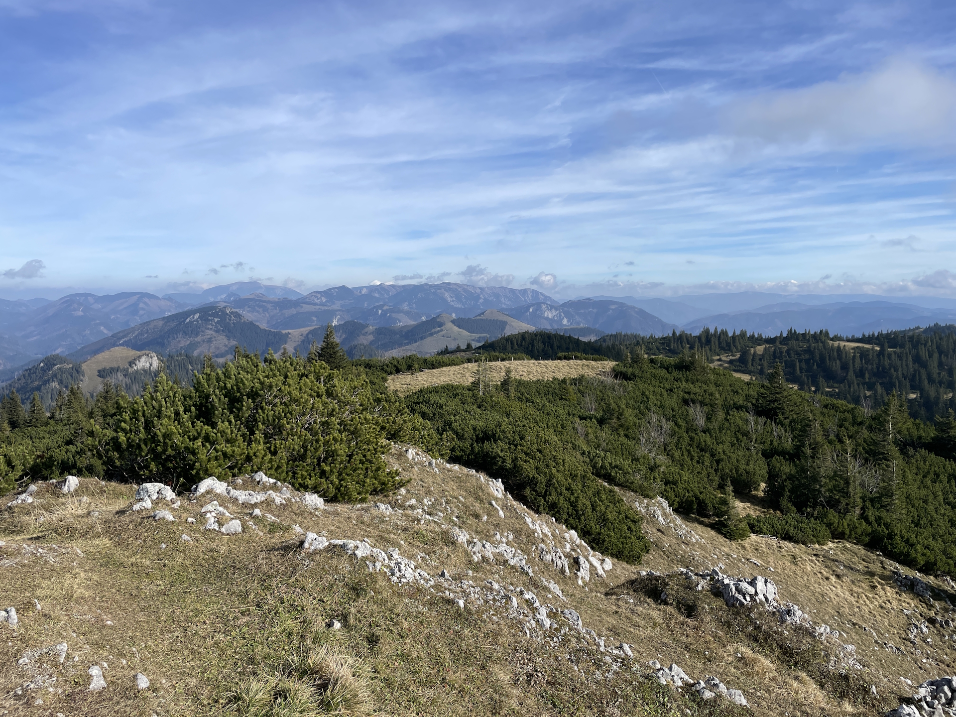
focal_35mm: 26
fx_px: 718
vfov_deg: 53.1
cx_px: 478
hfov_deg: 67.3
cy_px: 358
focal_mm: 4.2
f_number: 1.6
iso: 32
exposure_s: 1/4000
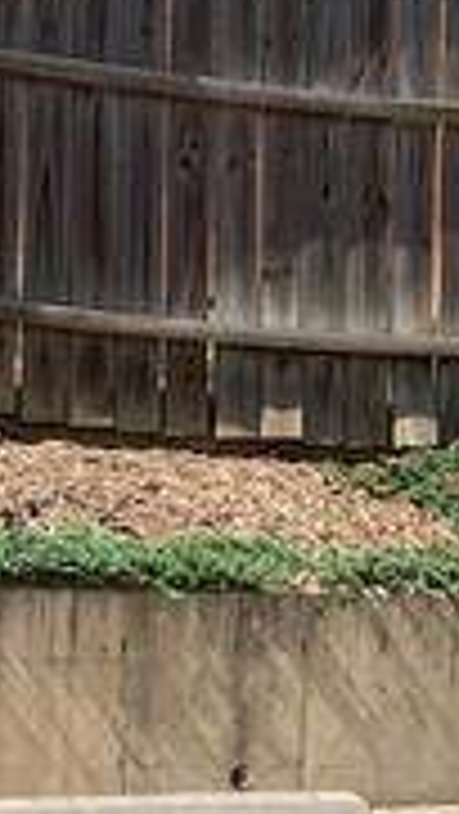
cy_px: 1066
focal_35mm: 182
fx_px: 3932
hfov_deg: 6.7
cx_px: 54
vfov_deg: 11.5
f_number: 1.8
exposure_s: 1/1200
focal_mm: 3.99
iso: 20
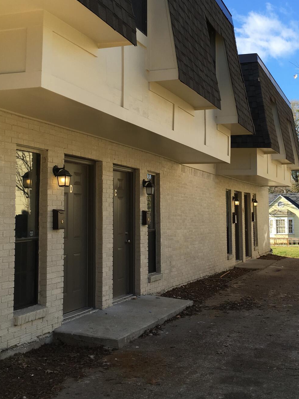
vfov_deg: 42.7
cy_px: 161
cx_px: 180
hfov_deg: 32.8
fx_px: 507
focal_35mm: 44
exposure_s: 1/610
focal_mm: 4.15
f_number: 2.2
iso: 25
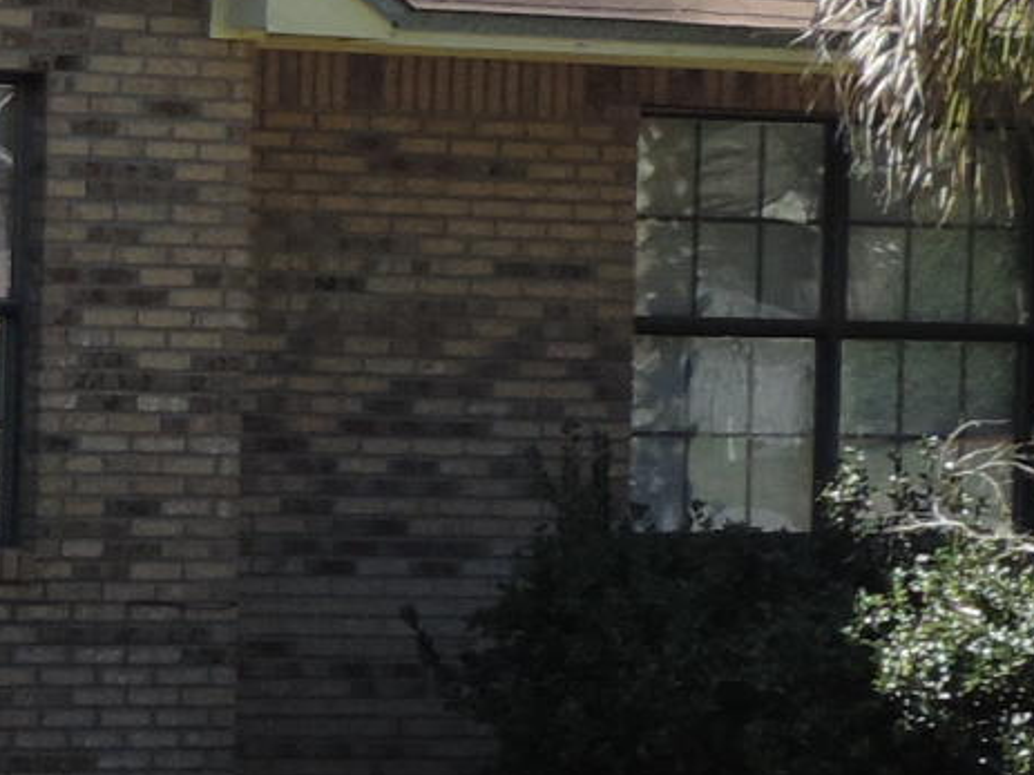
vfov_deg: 5.7
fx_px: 7734
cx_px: -766
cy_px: 317
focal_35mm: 259
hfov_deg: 7.4
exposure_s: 1/400
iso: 80
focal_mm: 7.1
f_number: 3.3
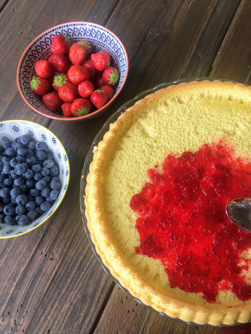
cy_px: 167
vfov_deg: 61.7
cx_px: 126
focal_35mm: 29
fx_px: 280
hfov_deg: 48.2
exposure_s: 1/33
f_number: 2.2
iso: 64
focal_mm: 4.15
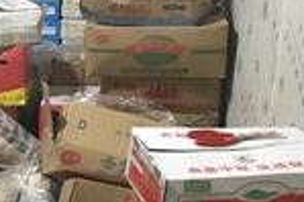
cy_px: 179
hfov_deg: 18.8
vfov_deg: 13.8
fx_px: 827
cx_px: -124
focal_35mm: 98
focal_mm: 3.99
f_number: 1.8
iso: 100
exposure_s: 1/7
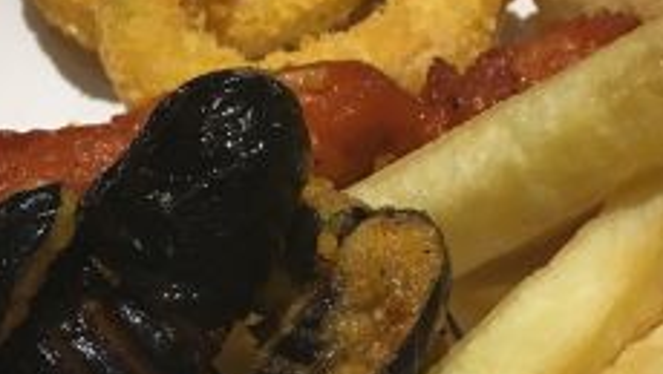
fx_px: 1690
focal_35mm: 96
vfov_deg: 12.5
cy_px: 393
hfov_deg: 21.9
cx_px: 539
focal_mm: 4.15
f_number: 2.2
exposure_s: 1/33
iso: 32
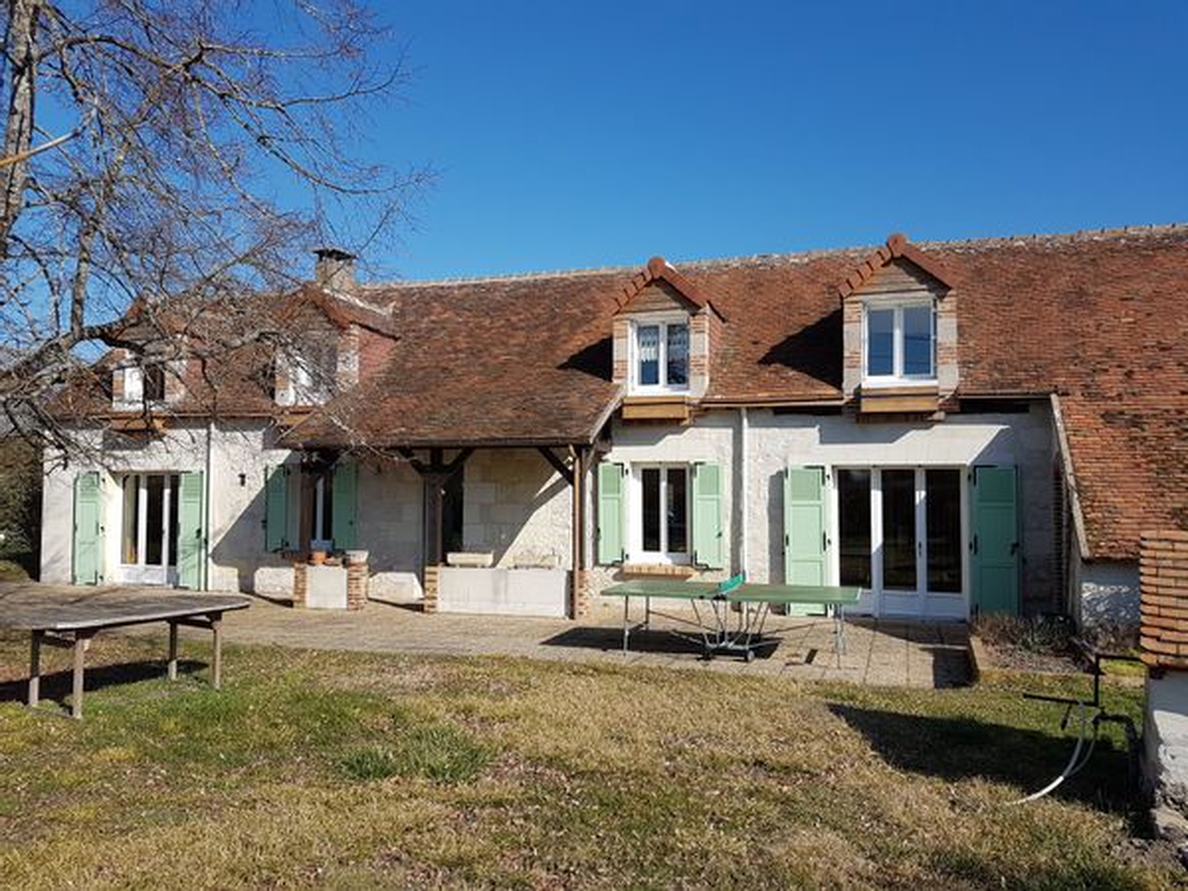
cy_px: 446
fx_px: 892
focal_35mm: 26
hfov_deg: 67.3
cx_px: 594
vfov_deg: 53.1
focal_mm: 4.2
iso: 40
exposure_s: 1/2312
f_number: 1.7
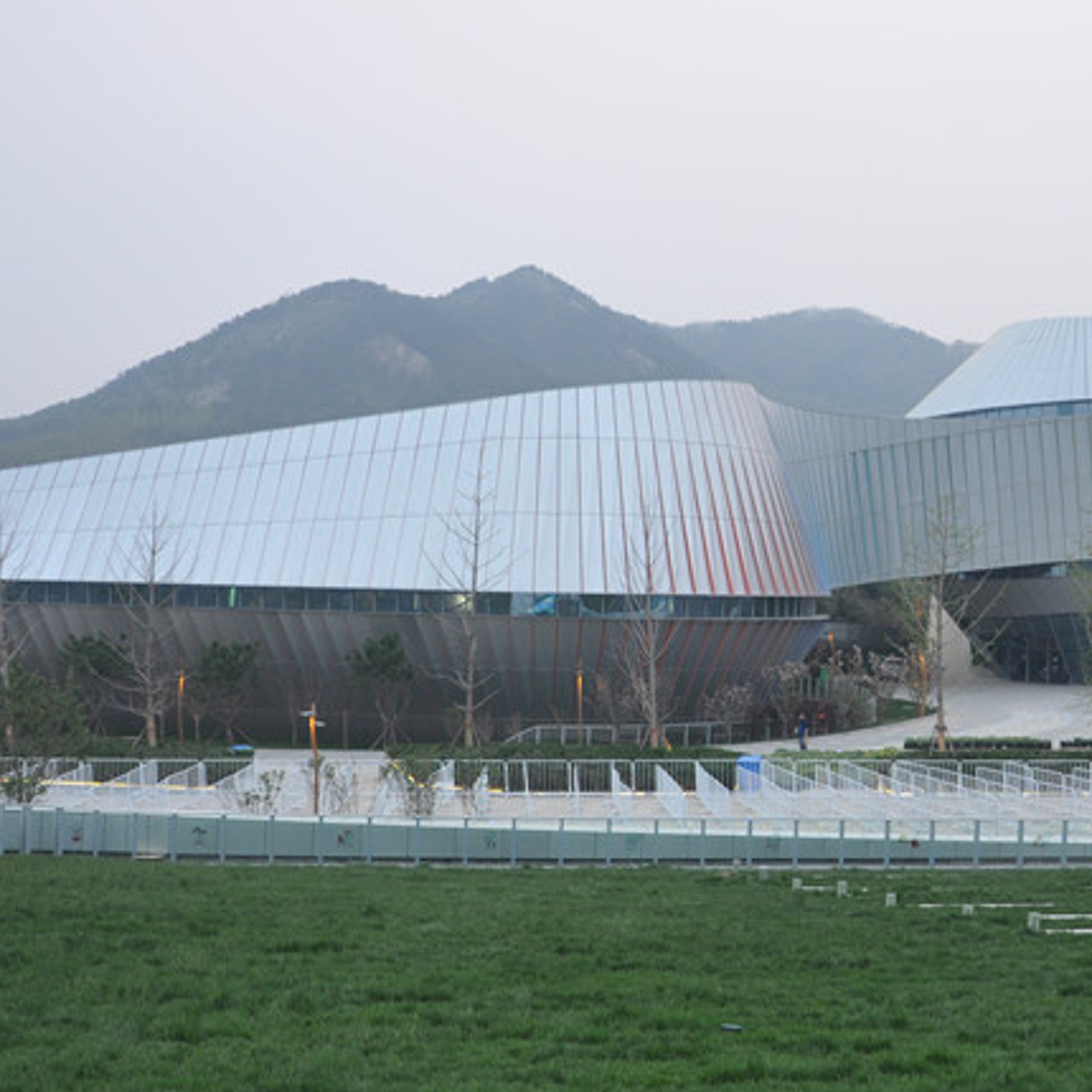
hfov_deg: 34.4
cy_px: 552
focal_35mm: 48
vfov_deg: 35.4
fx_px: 1713
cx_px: 848
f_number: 5
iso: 400
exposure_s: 1/25
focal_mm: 18
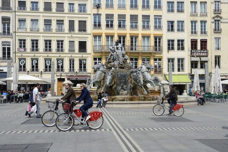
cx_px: 114
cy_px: 76
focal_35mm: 38
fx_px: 241
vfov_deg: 35.1
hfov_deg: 50.7
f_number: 10
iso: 200
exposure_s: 1/320
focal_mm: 38
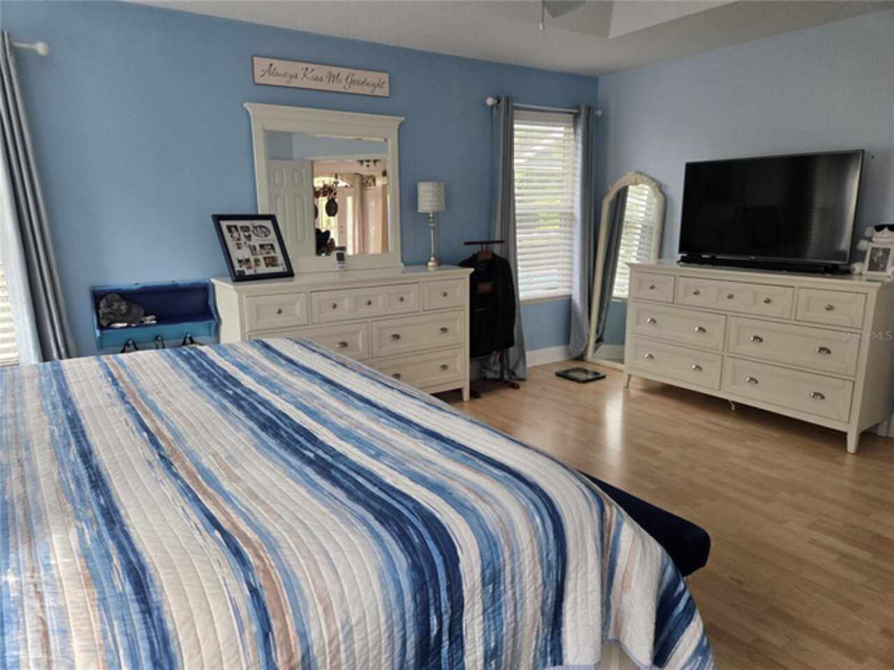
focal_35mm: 23
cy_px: 335
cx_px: 447
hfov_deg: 73.9
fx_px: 594
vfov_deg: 58.9
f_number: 1.8
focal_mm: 5.4
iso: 160
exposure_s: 1/180
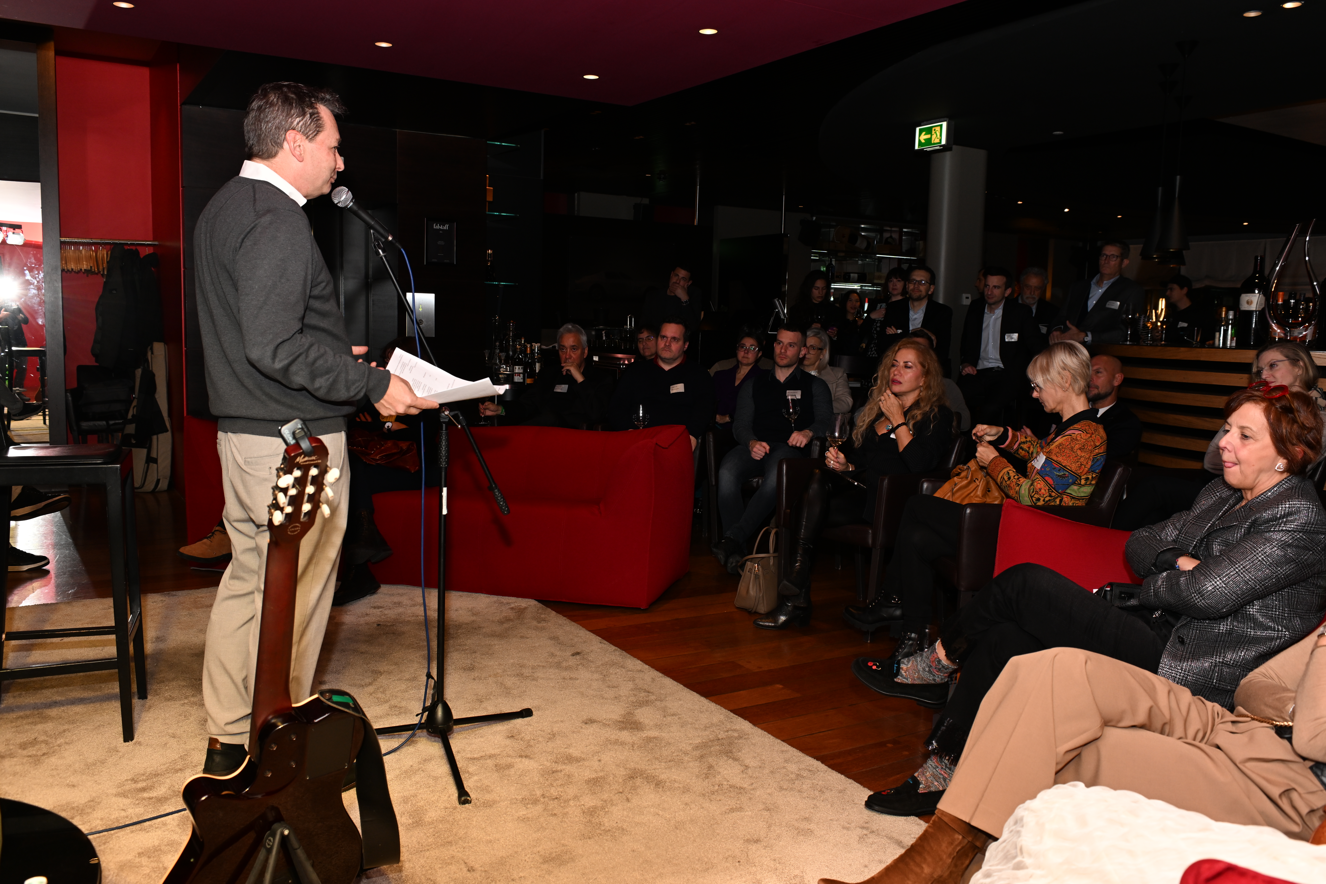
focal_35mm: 28
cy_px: 442
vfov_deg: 46.4
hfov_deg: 65.5
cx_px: 663
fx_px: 1031
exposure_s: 1/60
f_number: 6.3
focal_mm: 28
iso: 640
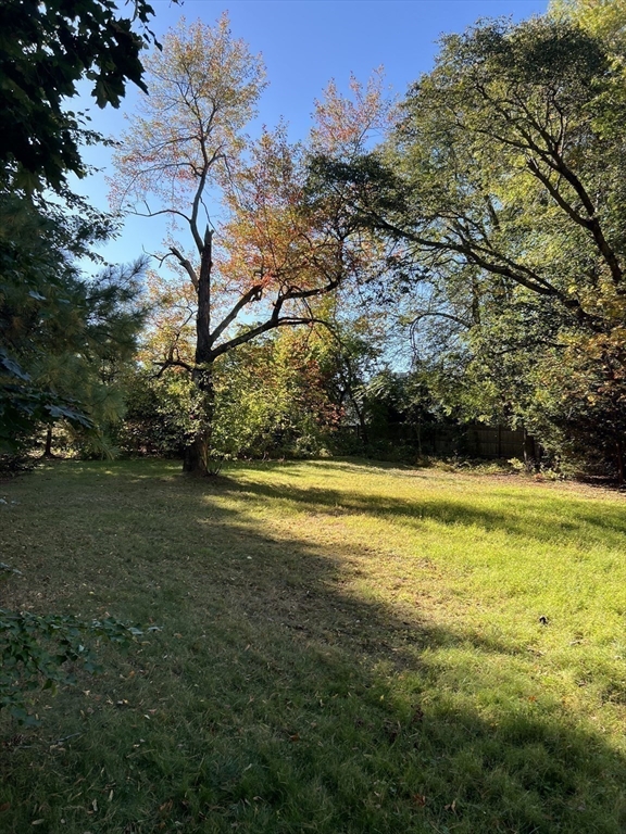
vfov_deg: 67.3
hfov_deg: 53.1
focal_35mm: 26
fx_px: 627
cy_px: 417
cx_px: 313
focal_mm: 5.7
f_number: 1.5
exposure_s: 1/1124
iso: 50
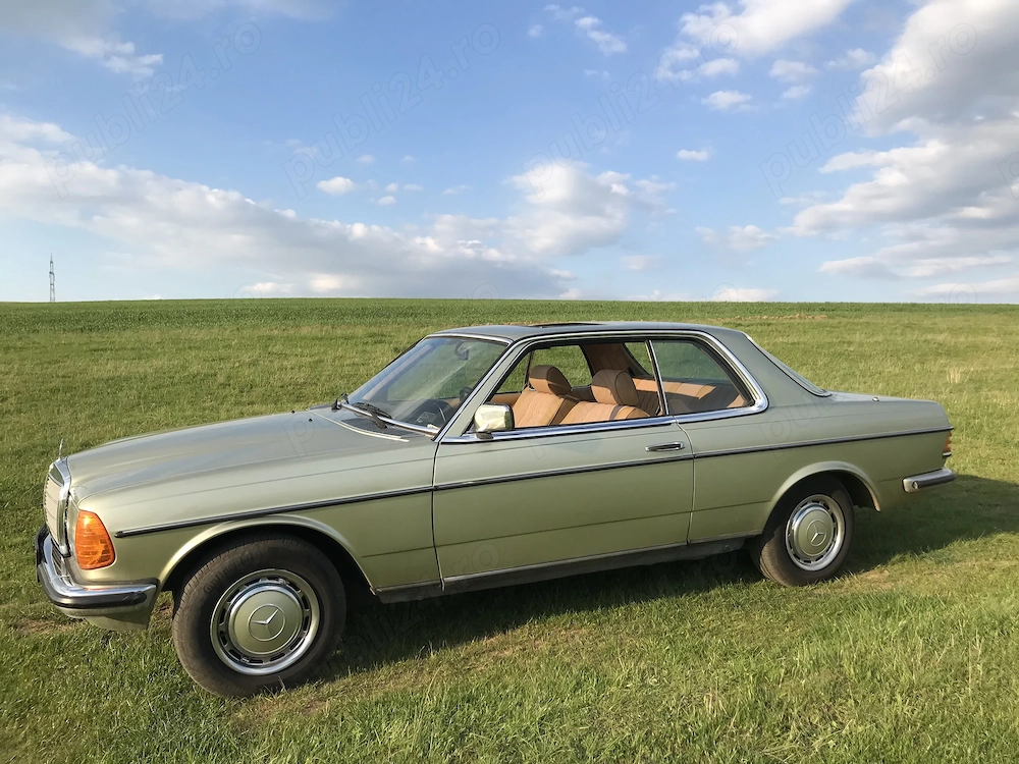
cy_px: 382
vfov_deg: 49.7
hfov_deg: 63.4
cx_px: 510
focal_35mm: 28
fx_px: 824
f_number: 1.8
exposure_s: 1/1227
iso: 20
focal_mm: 3.99
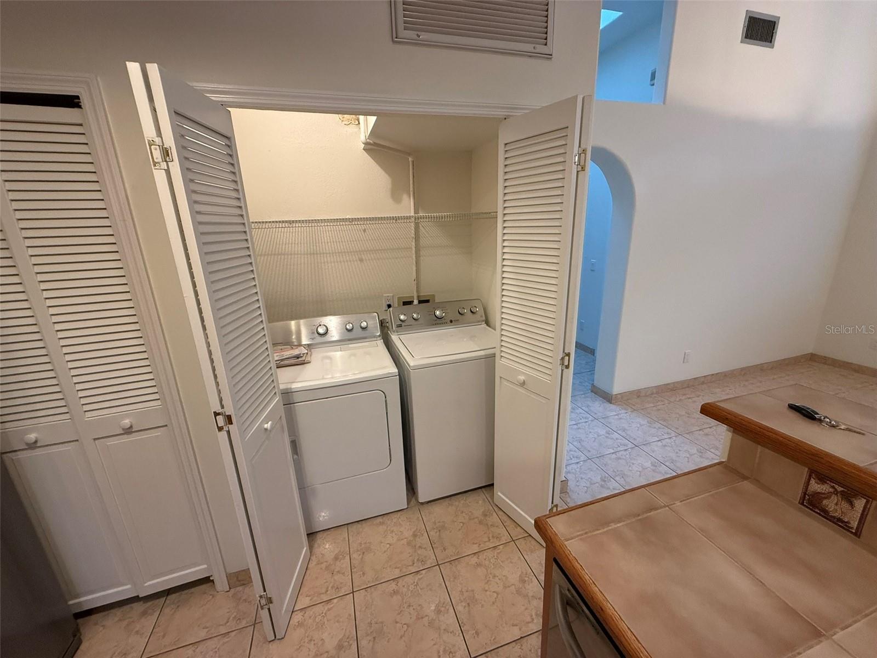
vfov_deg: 85.7
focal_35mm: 14
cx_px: 438
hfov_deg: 102.1
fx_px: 355
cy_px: 329
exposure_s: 1/120
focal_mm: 2.22
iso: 320
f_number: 2.2
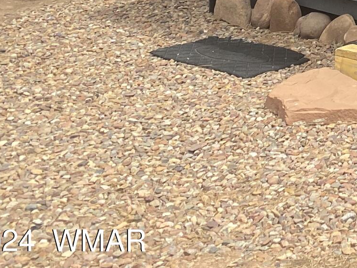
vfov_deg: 12.7
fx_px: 1073
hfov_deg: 15.9
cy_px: -246
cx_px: 658
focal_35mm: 104
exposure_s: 1/1996
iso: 32
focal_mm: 4.25
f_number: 1.8
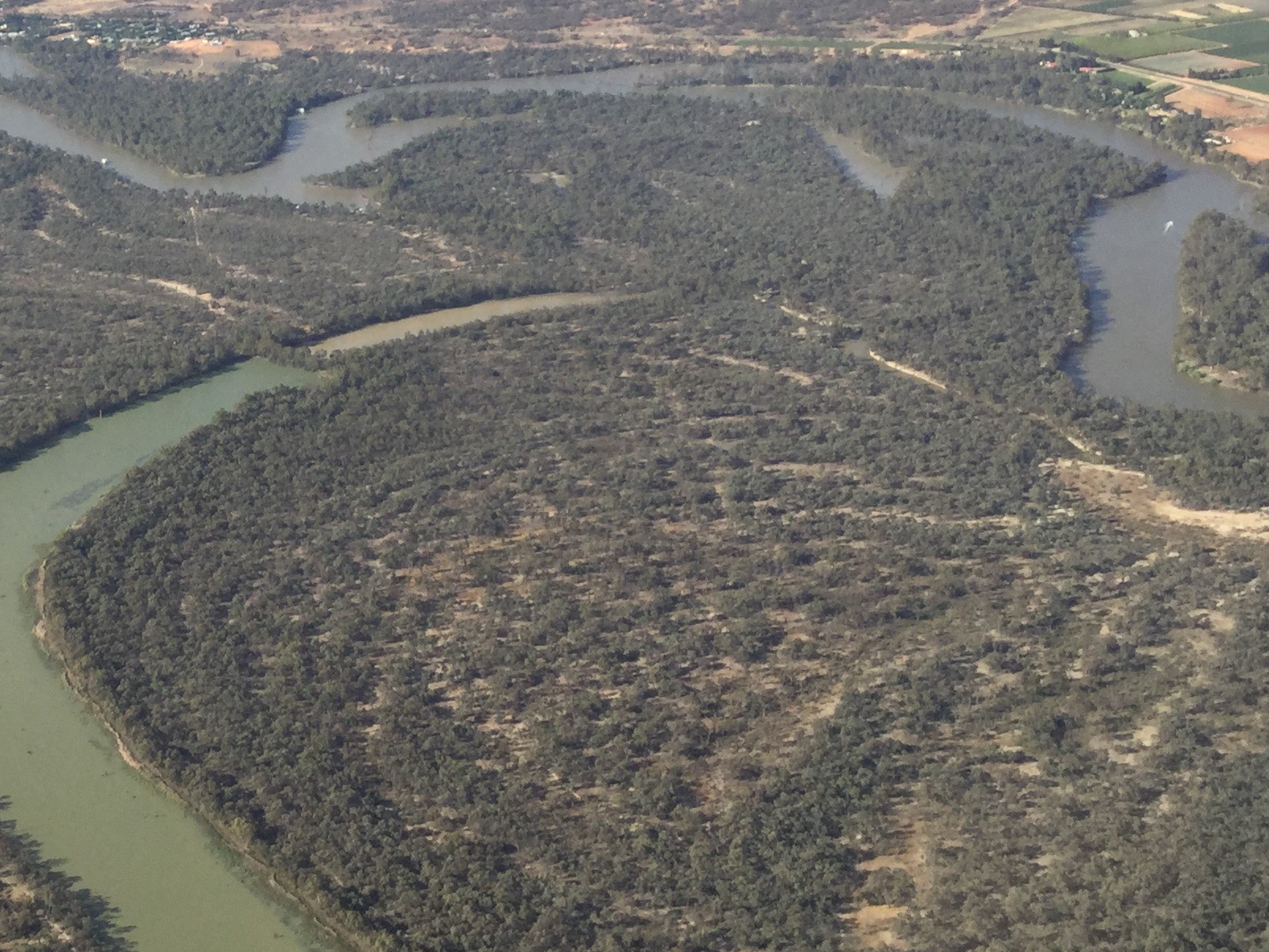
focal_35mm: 63
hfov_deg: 29.9
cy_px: 396
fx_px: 2310
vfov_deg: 23.3
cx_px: 217
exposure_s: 1/849
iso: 25
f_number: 2.4
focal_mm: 3.3
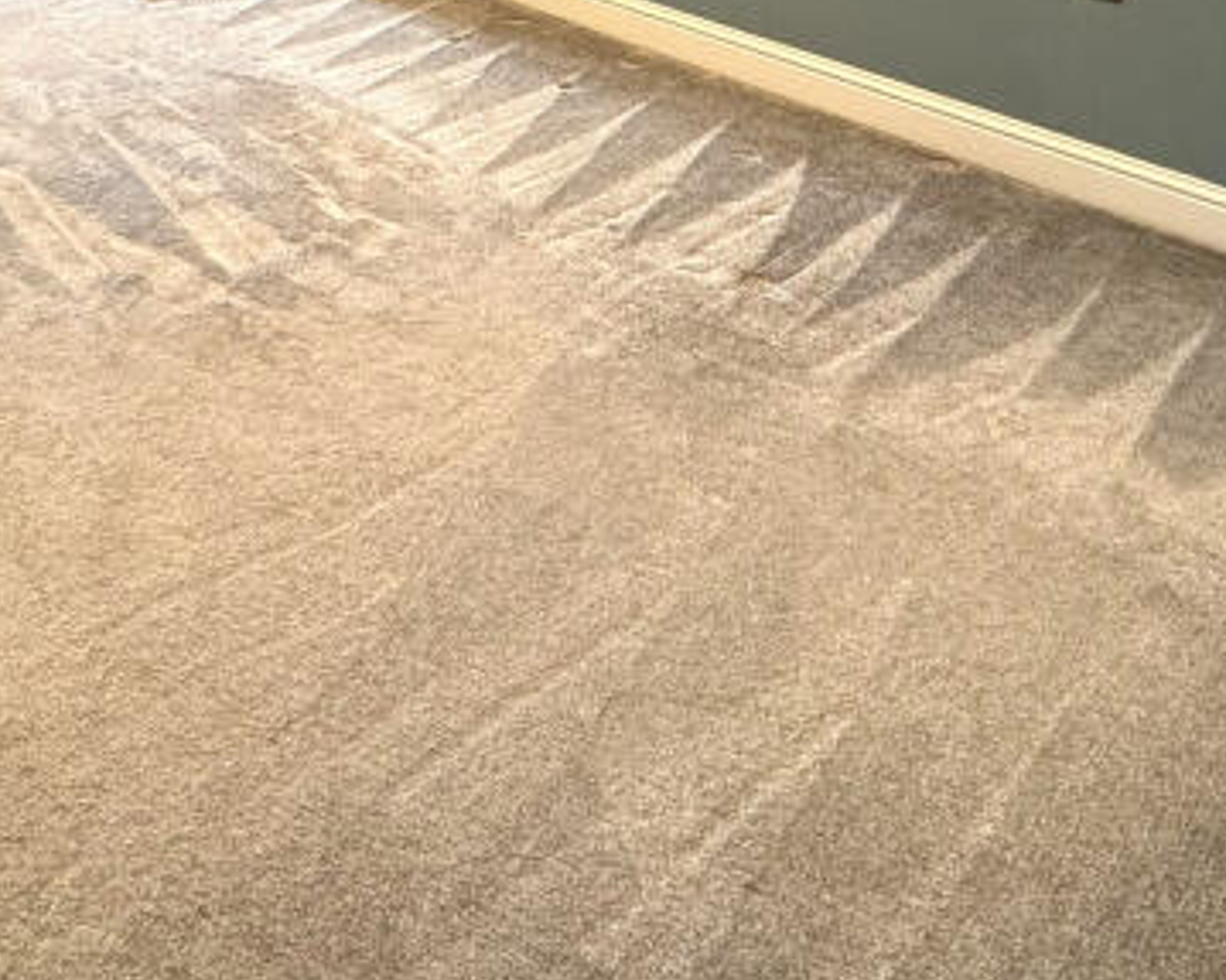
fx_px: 1415
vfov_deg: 32.4
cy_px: -160
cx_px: 266
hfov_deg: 44.8
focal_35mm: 39
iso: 250
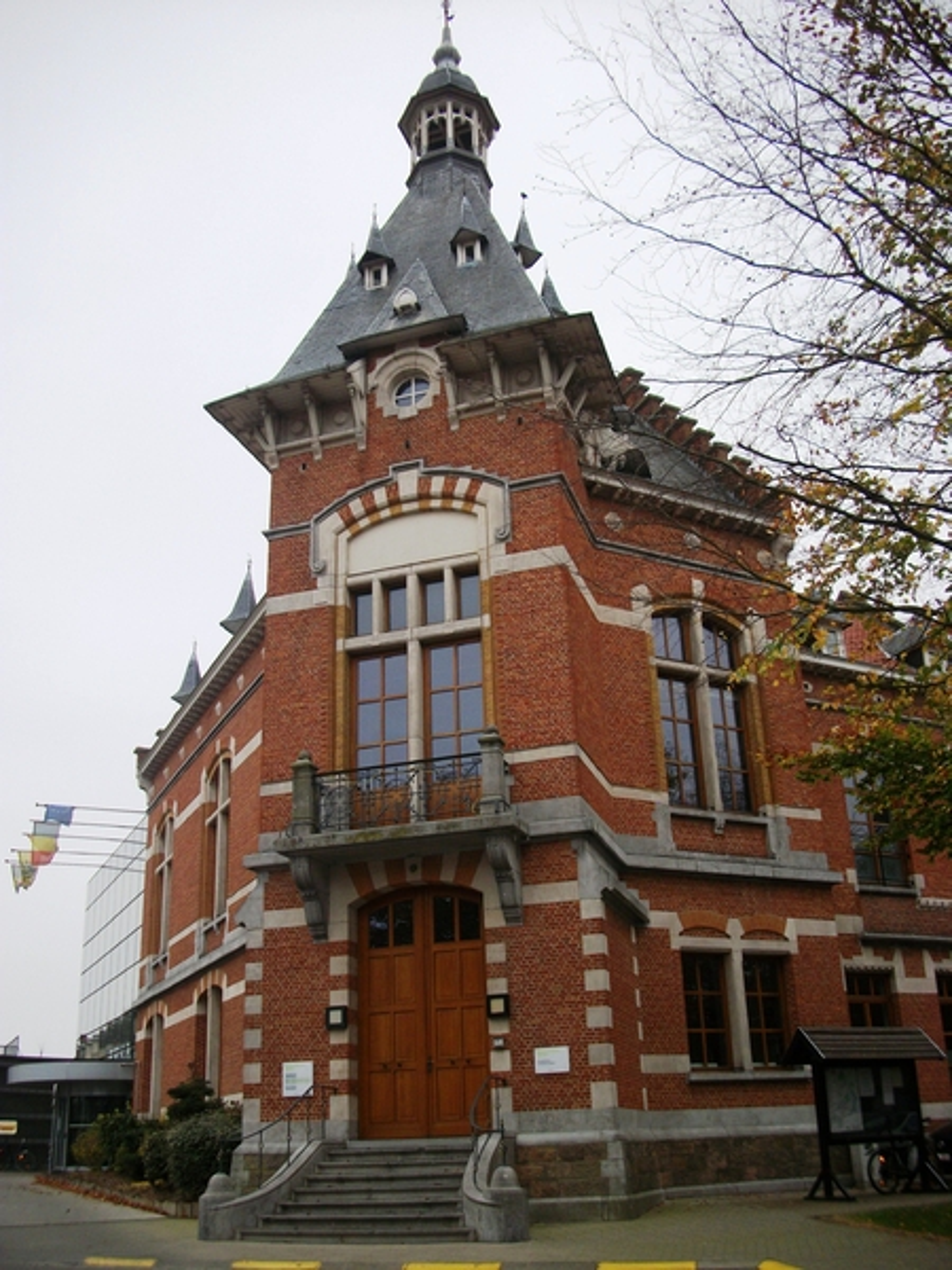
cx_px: 476
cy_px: 635
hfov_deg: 44.2
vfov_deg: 56.8
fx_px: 1173
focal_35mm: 32
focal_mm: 5.7
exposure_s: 1/200
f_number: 2.9
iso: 80
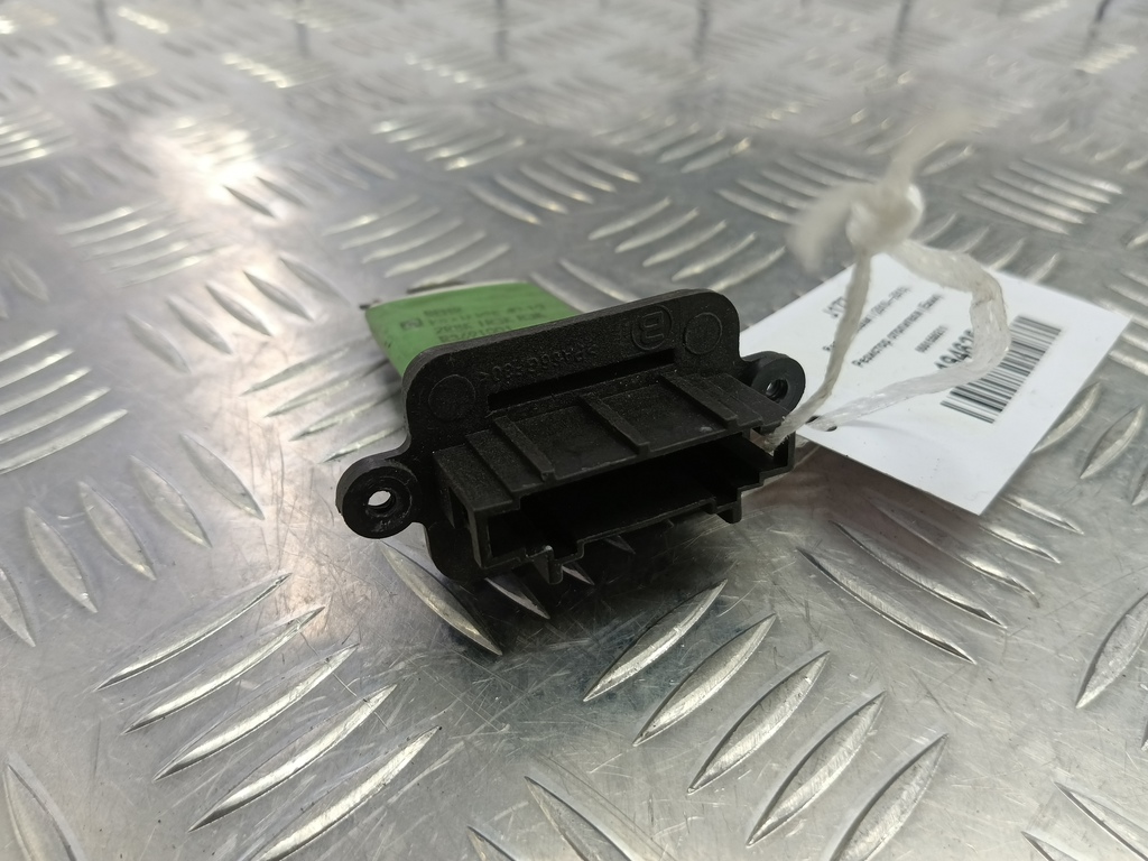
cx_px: 574
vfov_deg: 58.9
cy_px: 430
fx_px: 763
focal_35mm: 23
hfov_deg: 73.9
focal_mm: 4.11
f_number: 1.6
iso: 136
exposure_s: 1/50
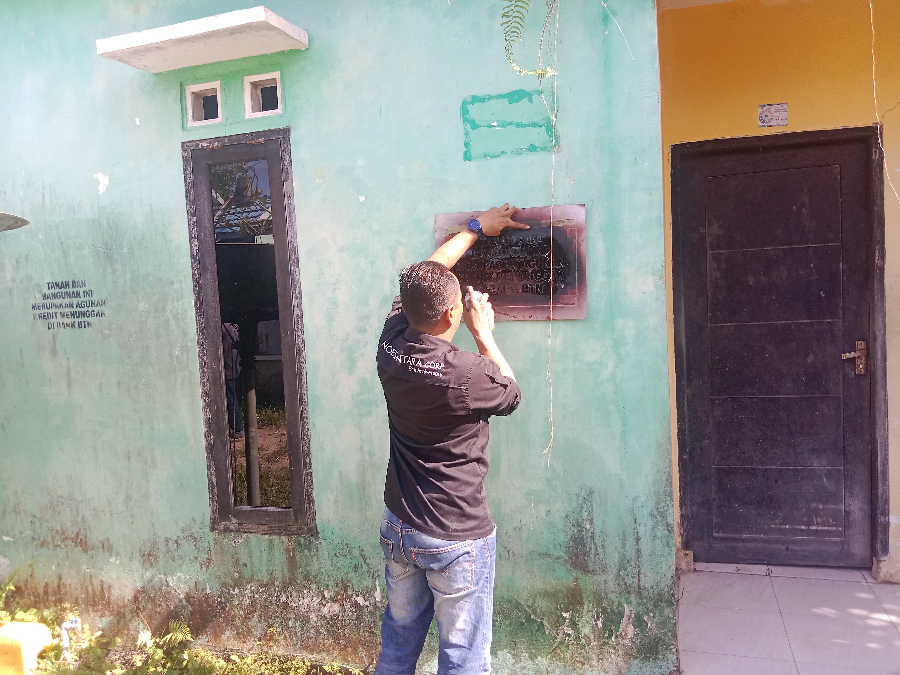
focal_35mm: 27
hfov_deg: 65.3
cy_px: 338
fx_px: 702
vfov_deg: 51.4
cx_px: 450
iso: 101
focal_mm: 3.65
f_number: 2.2
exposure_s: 1/177
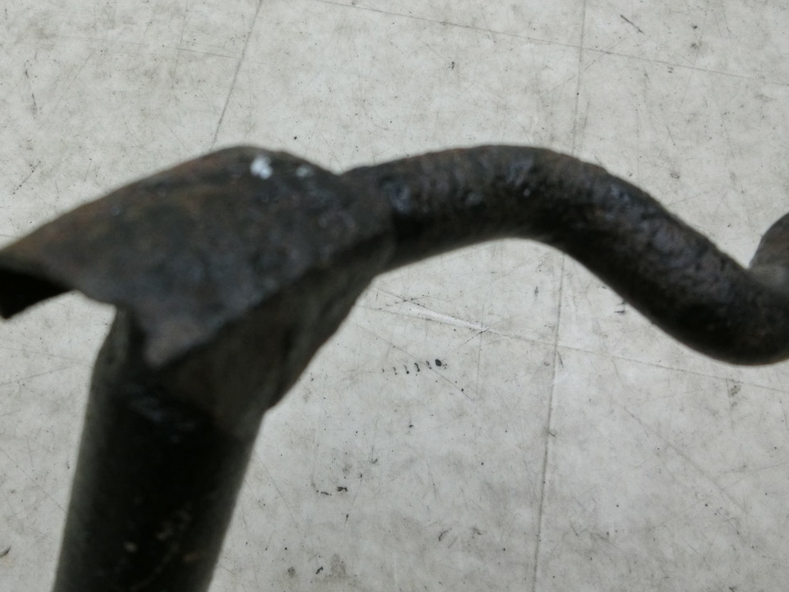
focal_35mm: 31
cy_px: 316
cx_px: 341
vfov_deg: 45.4
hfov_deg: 58.1
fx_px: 707
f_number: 3.5
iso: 400
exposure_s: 1/125
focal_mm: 4.5
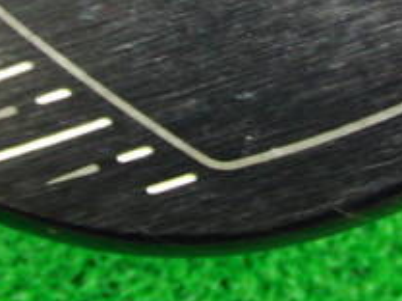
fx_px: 1324
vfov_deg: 12.6
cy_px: -81
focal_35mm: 114
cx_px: 288
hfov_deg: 17.2
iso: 400
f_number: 3.6
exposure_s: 1/13
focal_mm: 6.42
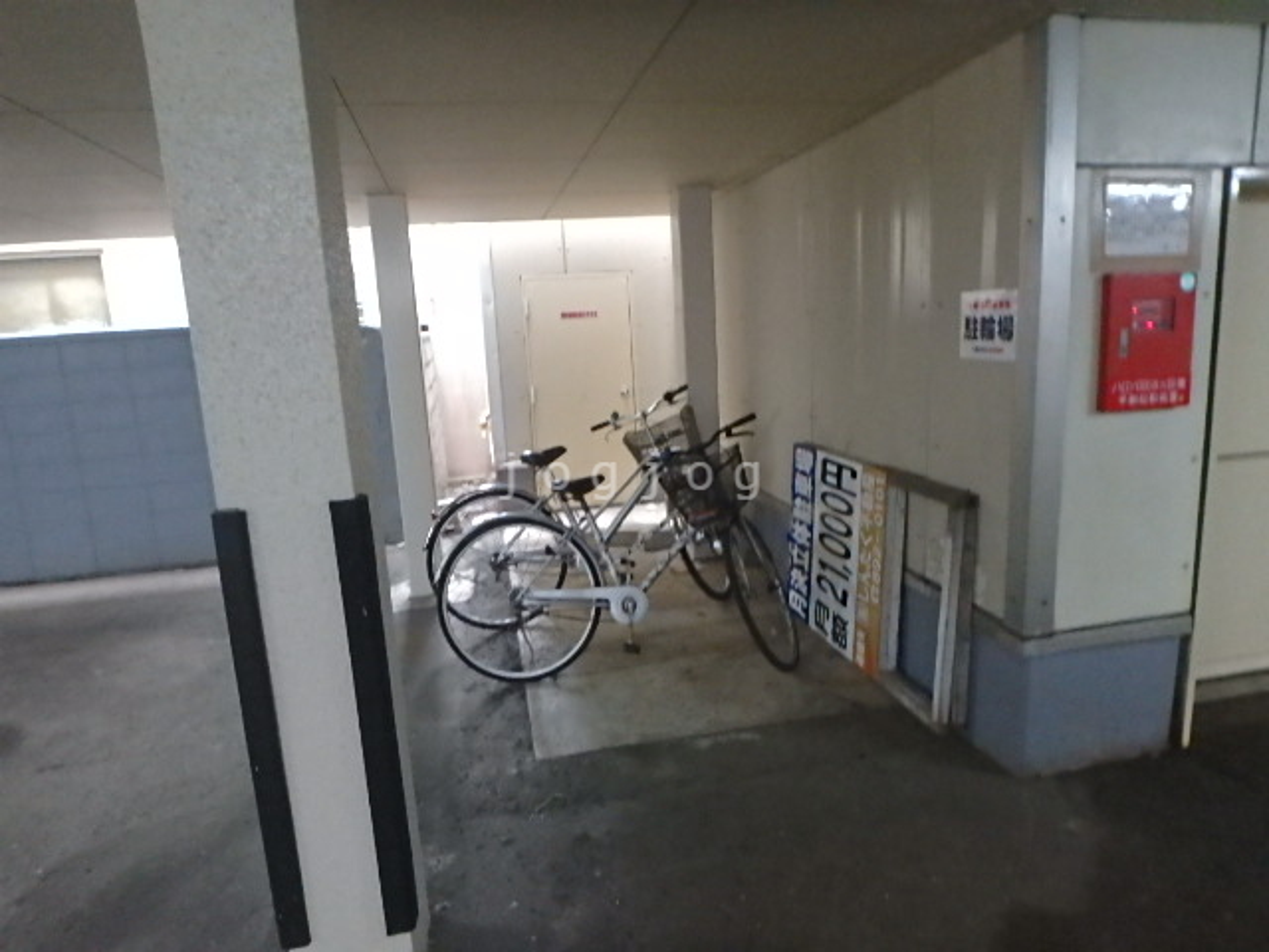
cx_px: 634
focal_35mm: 21
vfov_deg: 63.4
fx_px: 770
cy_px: 476
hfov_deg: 79.0
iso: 1600
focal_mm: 3.7
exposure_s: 1/20
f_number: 3.5
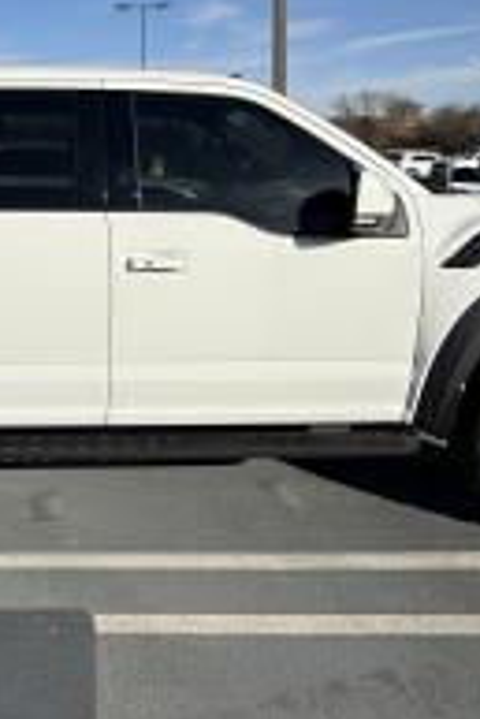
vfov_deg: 49.9
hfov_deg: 34.0
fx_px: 759
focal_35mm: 38
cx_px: 93
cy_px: 246
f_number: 2.2
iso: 50
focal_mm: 2.22
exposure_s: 1/5155
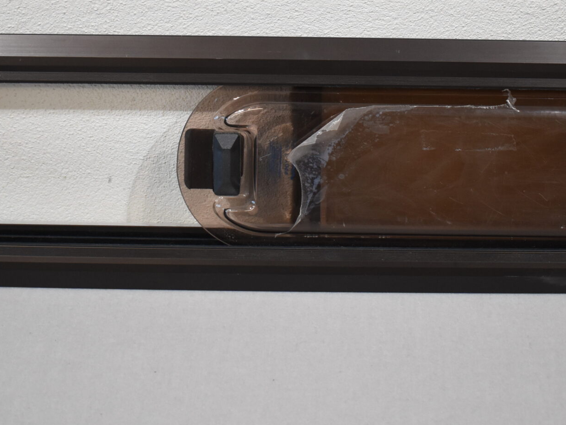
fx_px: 1128
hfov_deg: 28.2
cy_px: 105
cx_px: 297
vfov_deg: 21.1
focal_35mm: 69
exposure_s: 1/250
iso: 800
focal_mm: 23
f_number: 3.8
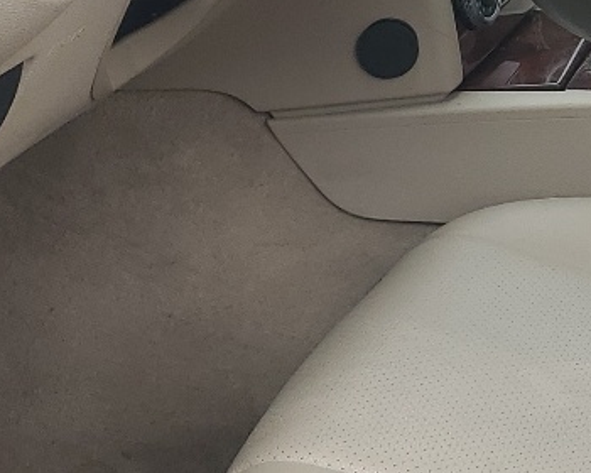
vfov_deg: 13.2
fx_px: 2029
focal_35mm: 116
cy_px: 47
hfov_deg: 15.8
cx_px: 763
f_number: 1.5
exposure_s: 1/167
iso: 50
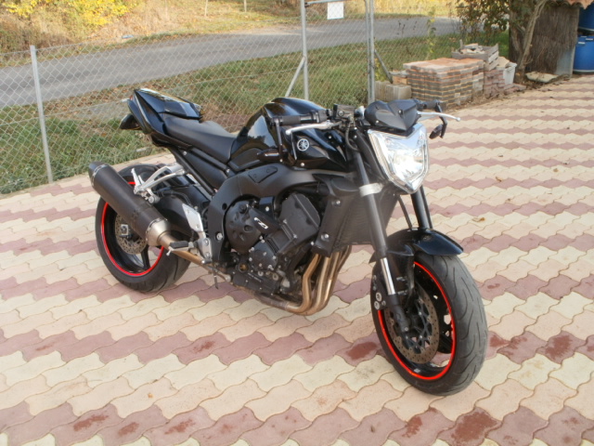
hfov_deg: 51.4
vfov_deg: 39.7
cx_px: 297
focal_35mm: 36
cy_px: 223
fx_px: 618
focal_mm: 6.3
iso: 100
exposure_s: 1/80
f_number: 5.6
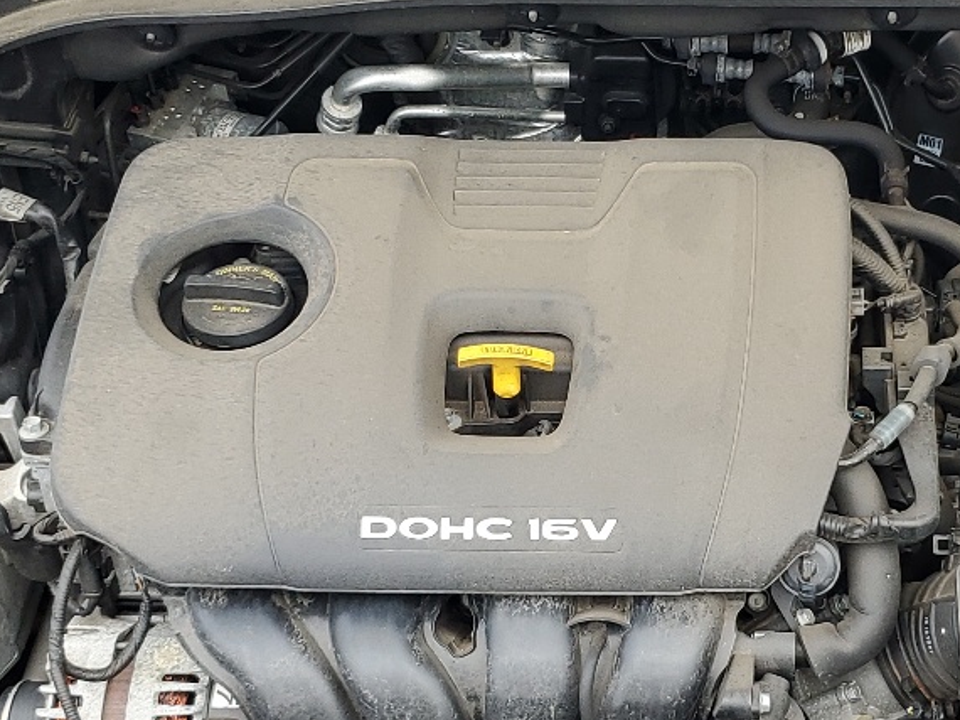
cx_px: 766
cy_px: 469
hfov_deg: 26.2
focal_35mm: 73
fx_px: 2024
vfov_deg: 20.1
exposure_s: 1/455
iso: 50
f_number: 1.5
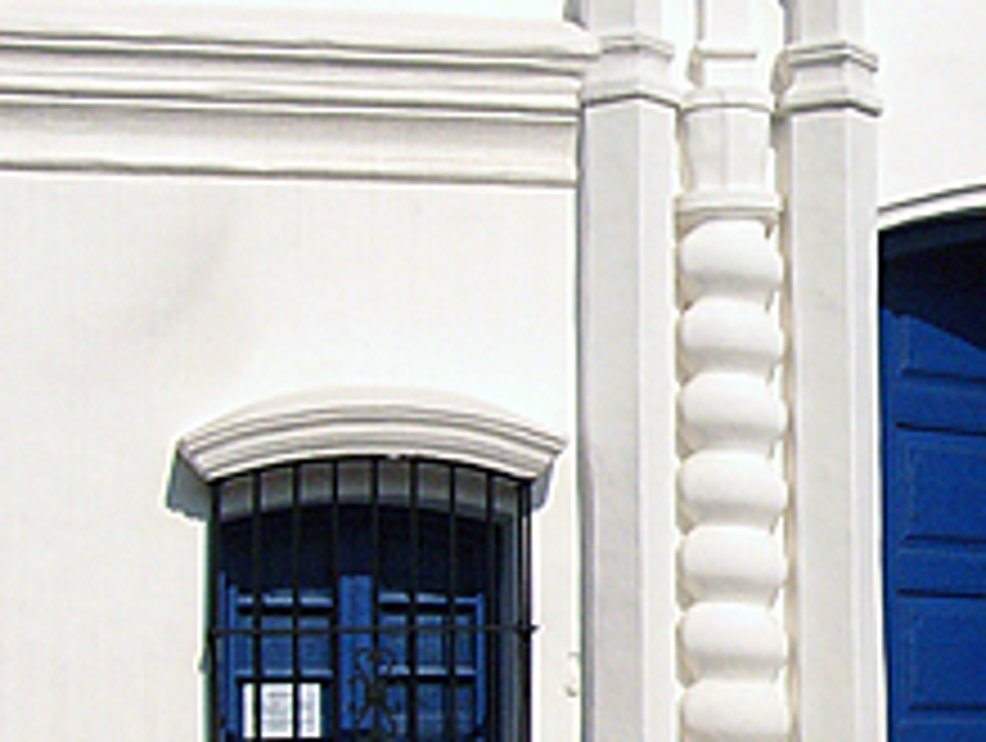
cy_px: 328
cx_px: 936
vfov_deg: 14.1
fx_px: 2996
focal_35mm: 105
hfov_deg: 18.3
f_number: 8
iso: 100
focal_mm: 6
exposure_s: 1/1000
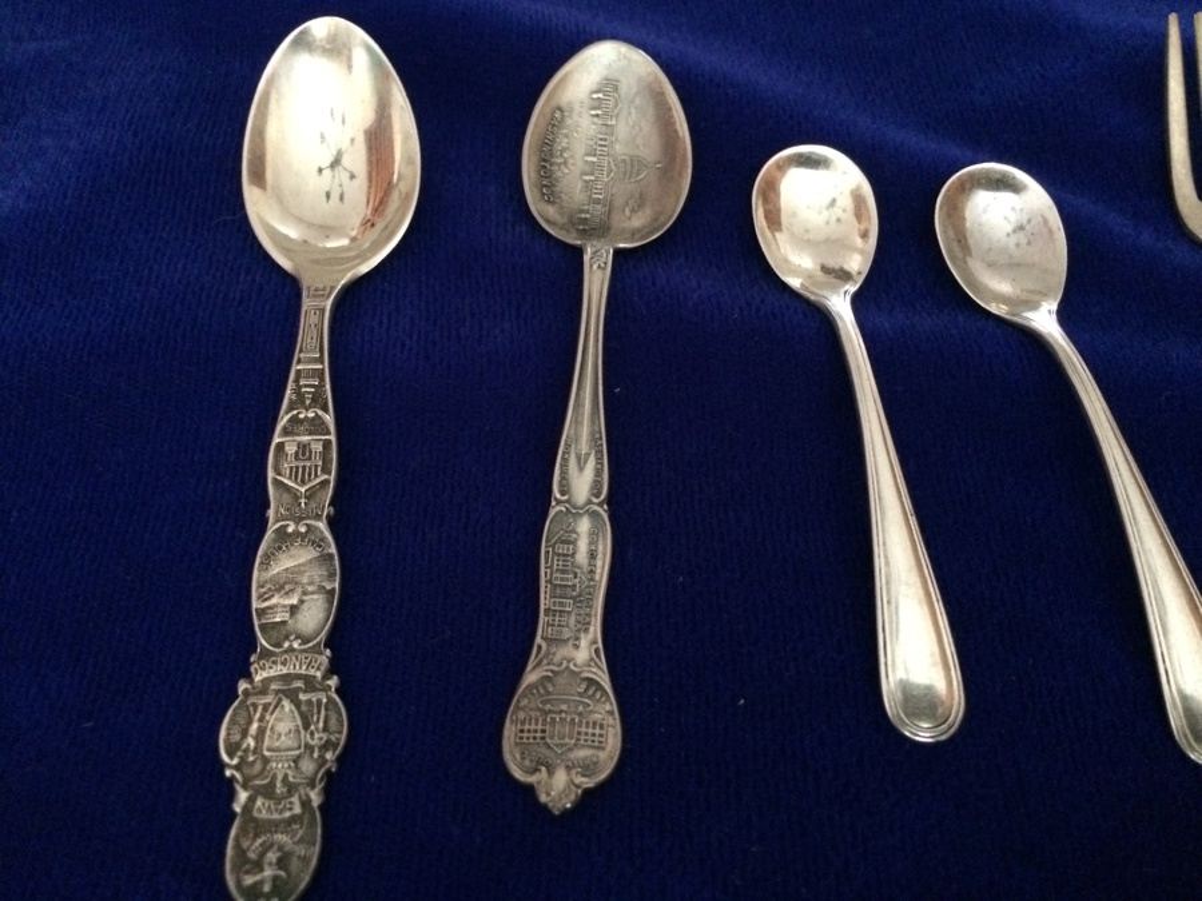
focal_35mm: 30
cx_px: 601
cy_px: 450
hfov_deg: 60.0
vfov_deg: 46.8
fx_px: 1042
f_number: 2.2
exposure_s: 1/15
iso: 800
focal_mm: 4.12
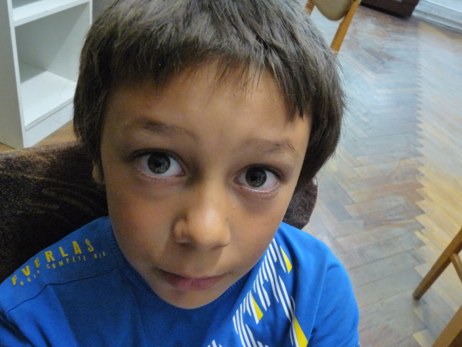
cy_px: 170
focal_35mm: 31
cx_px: 261
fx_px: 414
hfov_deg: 58.2
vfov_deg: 45.4
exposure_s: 1/13
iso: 800
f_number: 2.8
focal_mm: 4.8
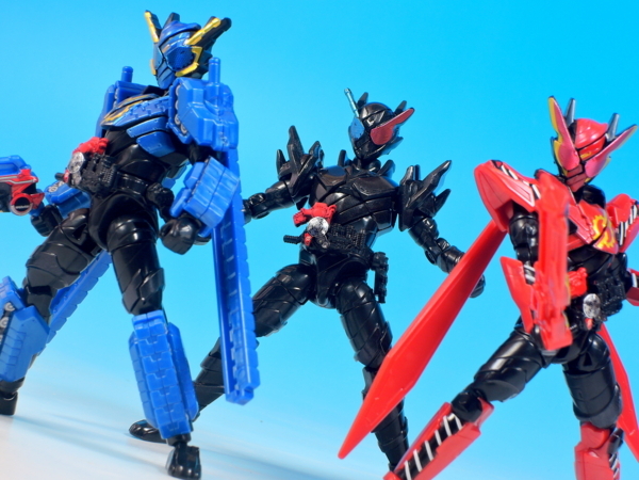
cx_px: 320
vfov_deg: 14.1
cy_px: 240
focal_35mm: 105
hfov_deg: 18.7
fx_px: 1938
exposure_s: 1.6
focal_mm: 22.4
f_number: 7.3
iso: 80
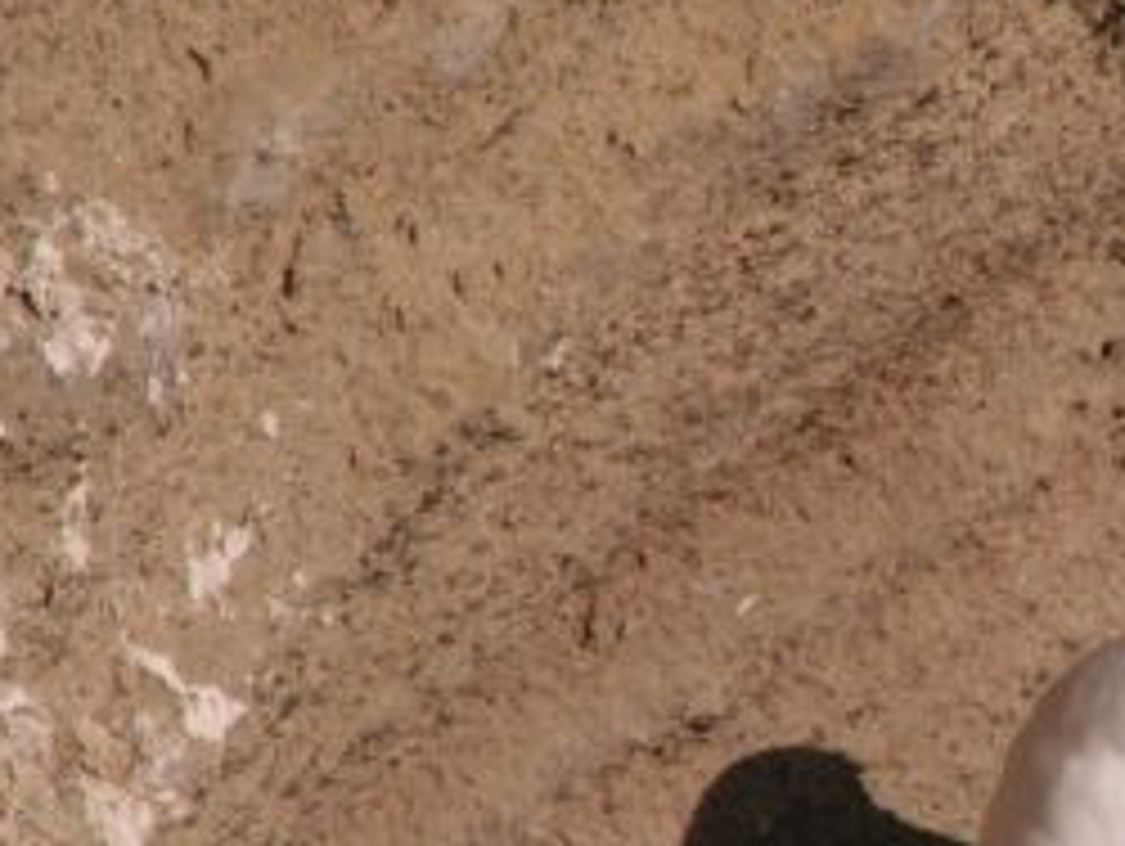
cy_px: 666
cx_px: 1494
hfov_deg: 1.4
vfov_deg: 1.1
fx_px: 46096
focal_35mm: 1417
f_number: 16
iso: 800
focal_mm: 300
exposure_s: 1/2000
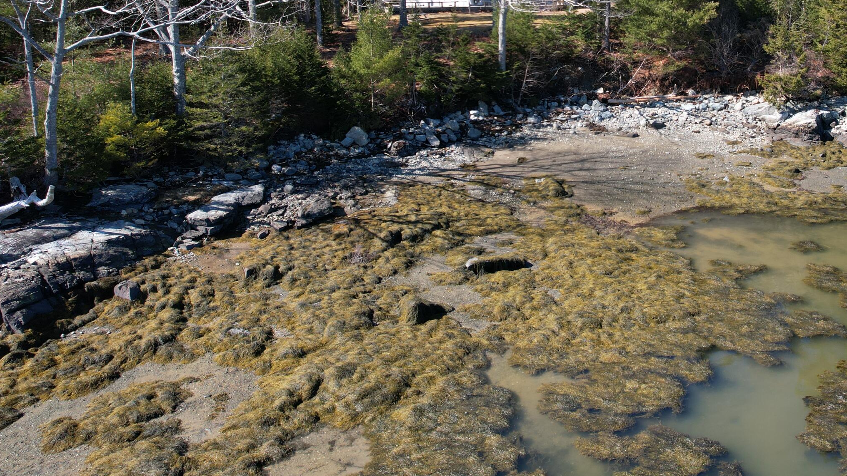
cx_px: 602
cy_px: 62
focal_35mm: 34
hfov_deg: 56.0
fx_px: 764
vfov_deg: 33.1
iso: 100
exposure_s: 1/725
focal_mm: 8.38
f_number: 2.8
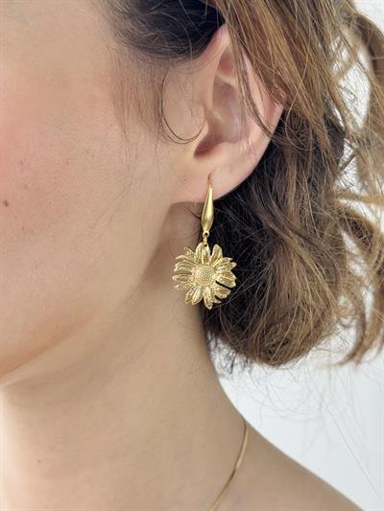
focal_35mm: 48
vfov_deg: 39.6
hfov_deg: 30.3
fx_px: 710
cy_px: 256
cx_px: 192
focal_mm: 6.76
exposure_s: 1/100
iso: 50
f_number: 1.78
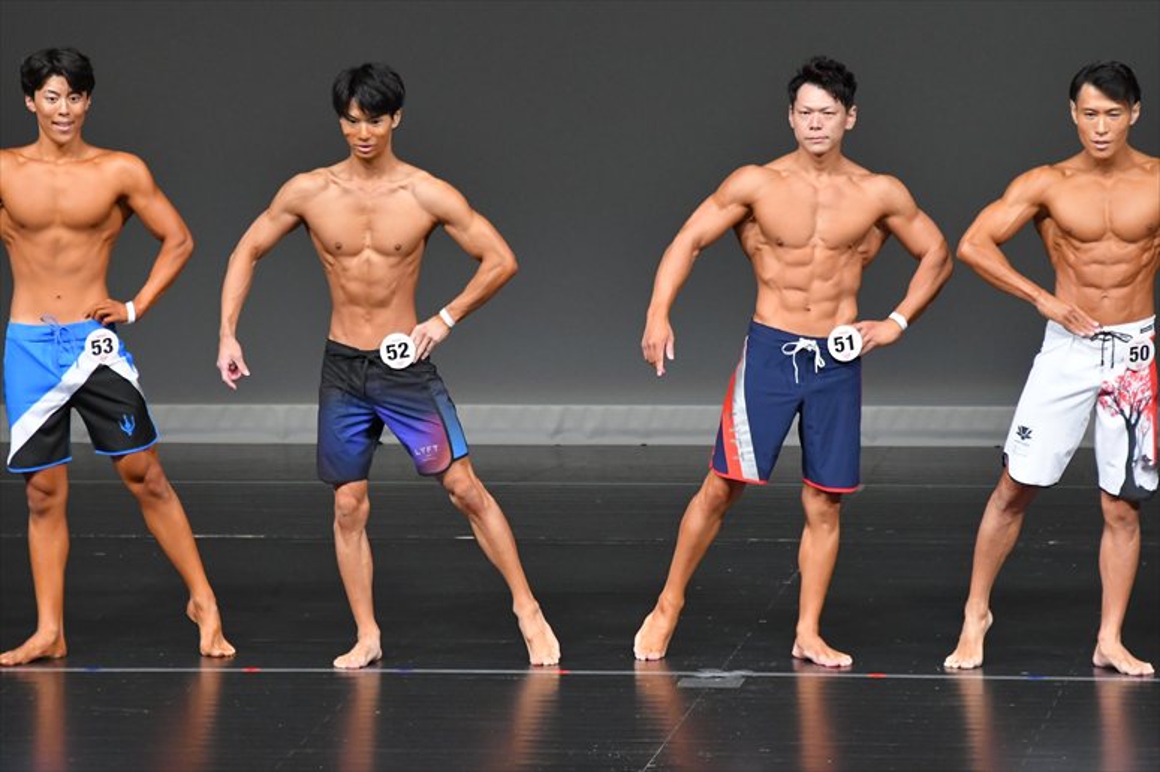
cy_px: 386
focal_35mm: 300
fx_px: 9662
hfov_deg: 6.9
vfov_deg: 4.6
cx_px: 580
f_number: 5.6
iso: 4000
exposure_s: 1/400
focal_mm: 200
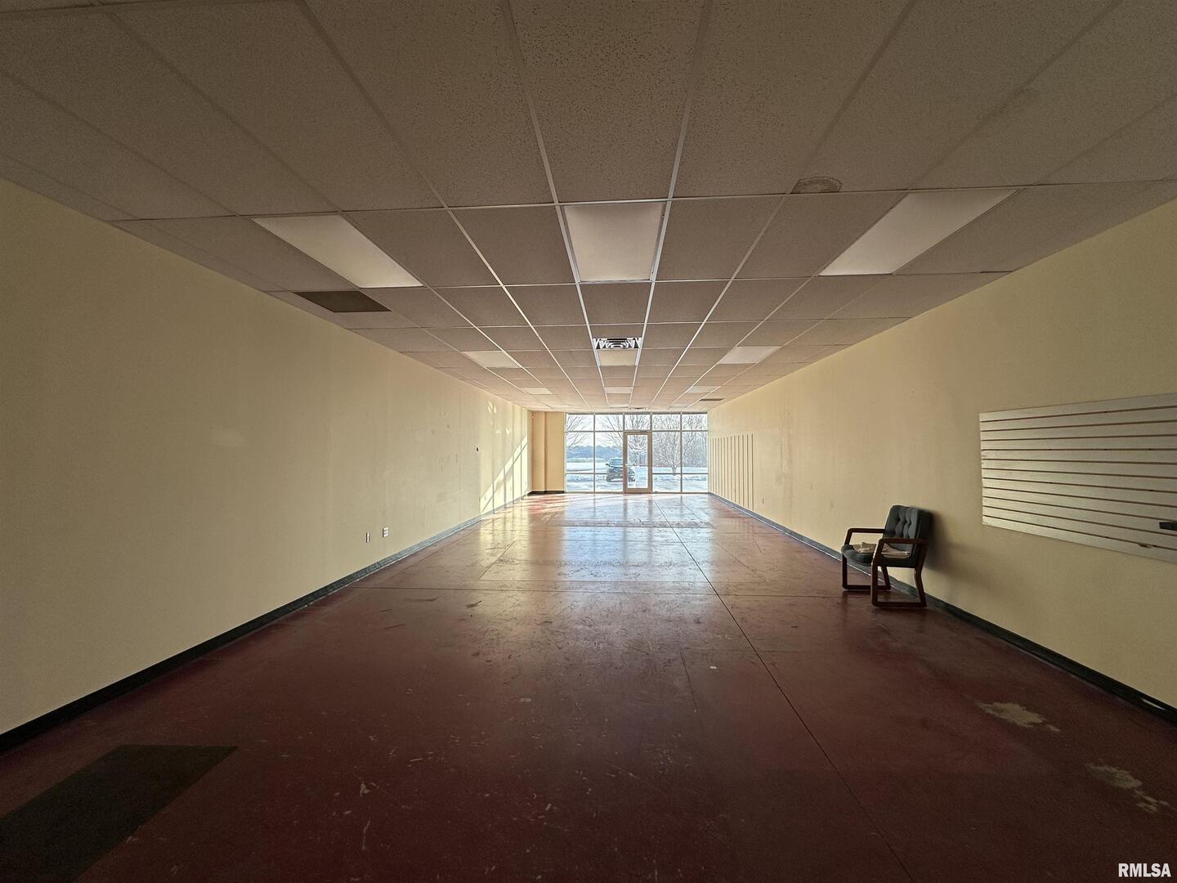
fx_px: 476
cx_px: 588
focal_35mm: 14
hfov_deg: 102.1
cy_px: 442
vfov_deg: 85.7
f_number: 2.2
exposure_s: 1/112
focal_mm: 2.22
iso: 40
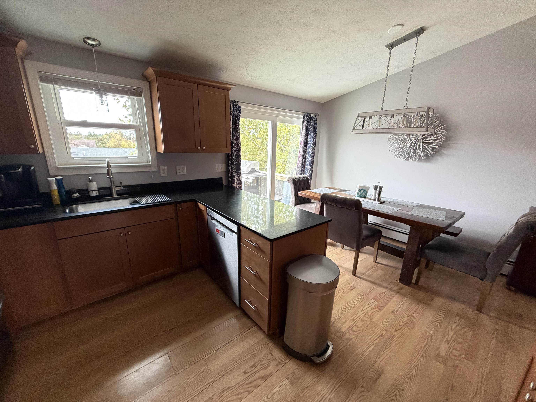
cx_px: 268
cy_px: 201
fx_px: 217
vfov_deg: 85.7
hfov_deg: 102.1
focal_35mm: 14
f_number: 2.2
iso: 400
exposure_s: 1/60
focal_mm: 2.22
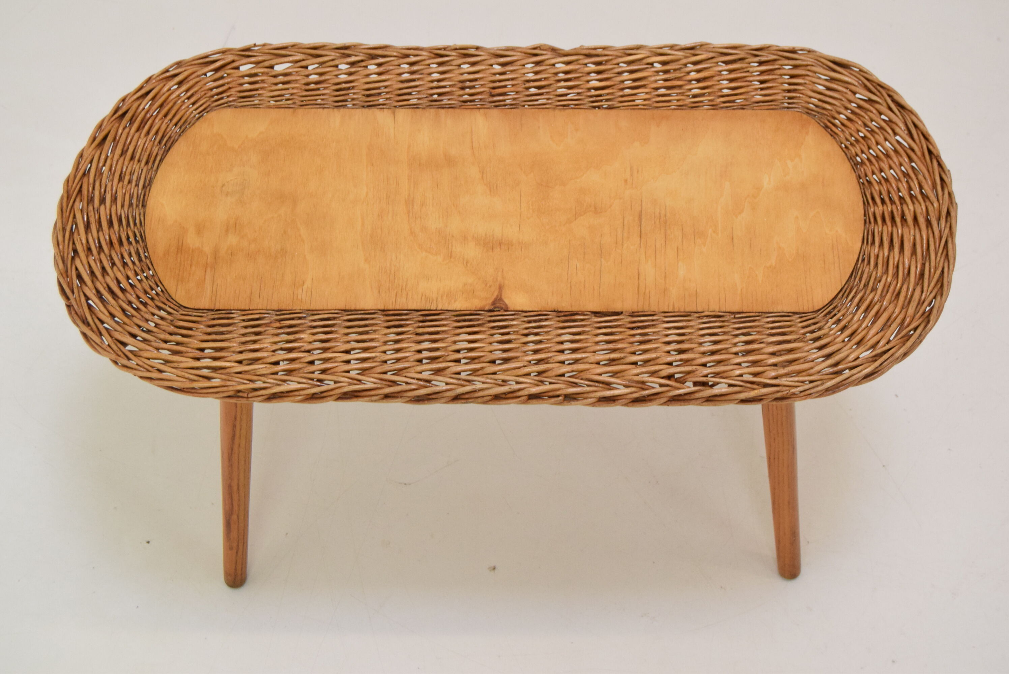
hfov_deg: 29.2
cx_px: 504
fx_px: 1935
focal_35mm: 69
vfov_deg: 19.8
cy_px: 337
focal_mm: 46
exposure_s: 1/250
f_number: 8
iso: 1600
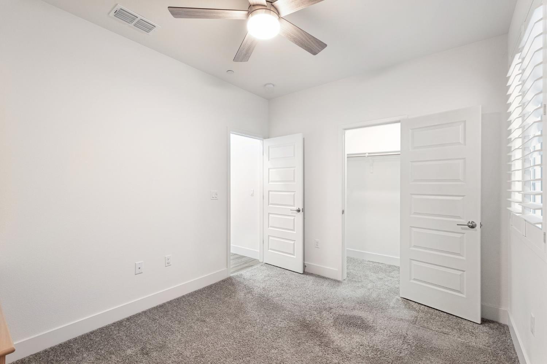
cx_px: 274
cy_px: 182
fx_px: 243
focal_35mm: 16
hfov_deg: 96.8
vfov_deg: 73.7
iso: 400
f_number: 8
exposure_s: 1/8
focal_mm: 16
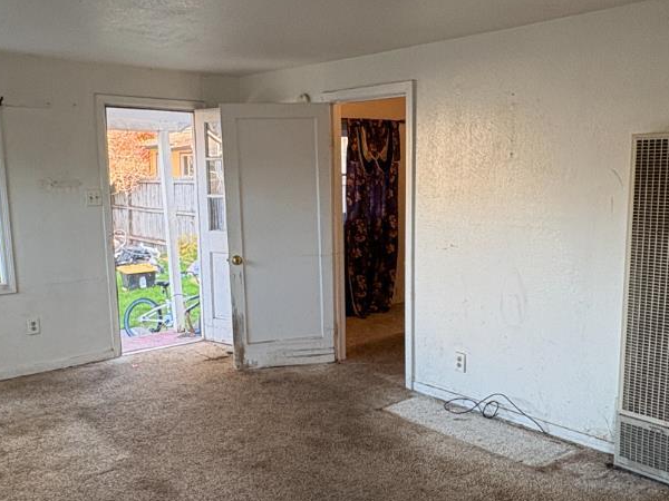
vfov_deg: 40.6
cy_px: 278
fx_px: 676
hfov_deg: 52.6
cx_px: 345
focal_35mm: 35
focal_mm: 2.22
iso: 200
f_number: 2.2
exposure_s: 1/99
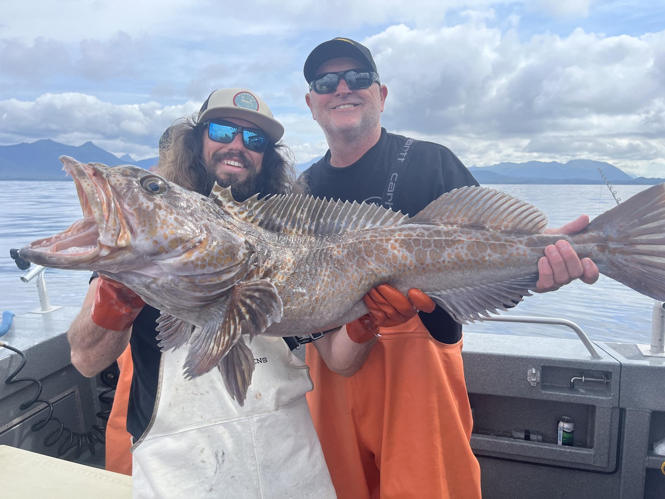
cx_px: 332
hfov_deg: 67.3
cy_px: 250
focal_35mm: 26
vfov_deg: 53.1
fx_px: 499
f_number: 1.6
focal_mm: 5.1
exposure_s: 1/1923
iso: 50
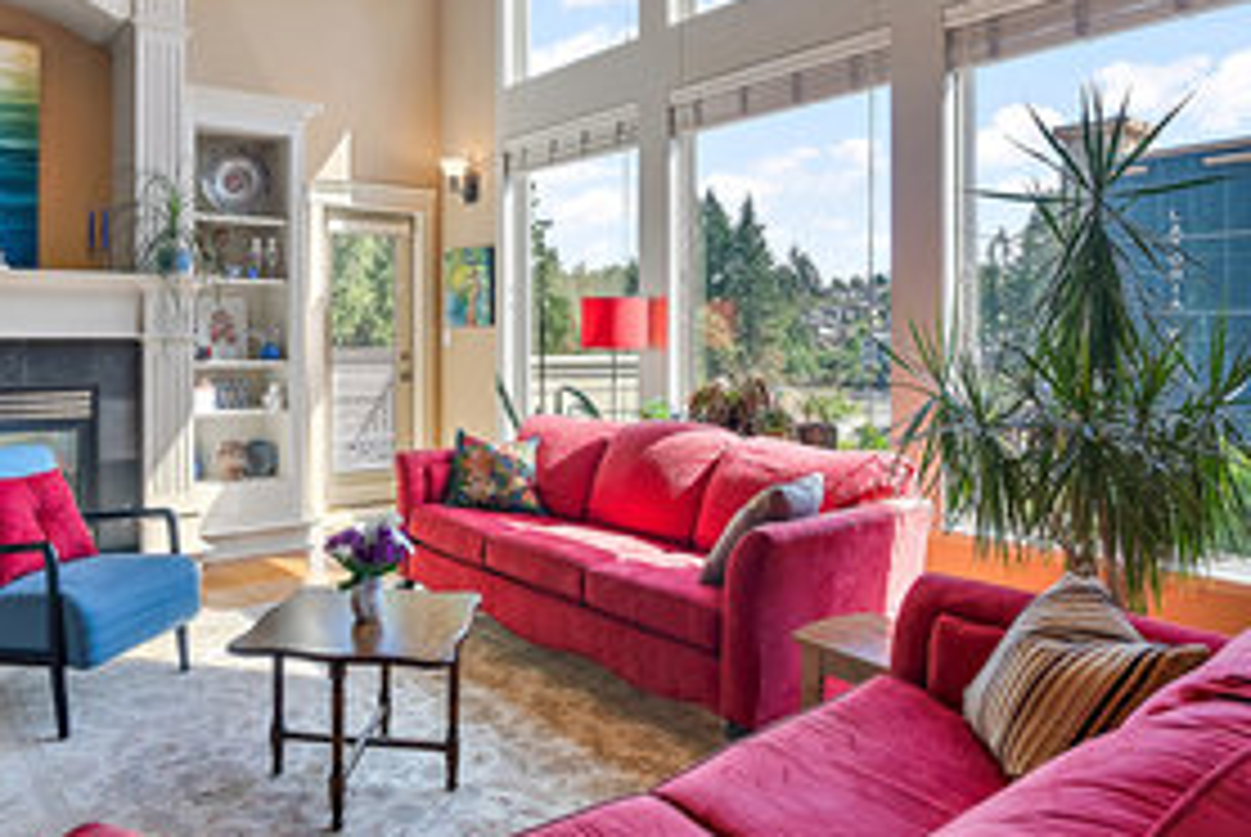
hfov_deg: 70.3
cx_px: 466
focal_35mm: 25
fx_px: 870
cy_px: 324
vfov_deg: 51.0
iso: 400
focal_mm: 16
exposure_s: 1/30
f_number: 7.1
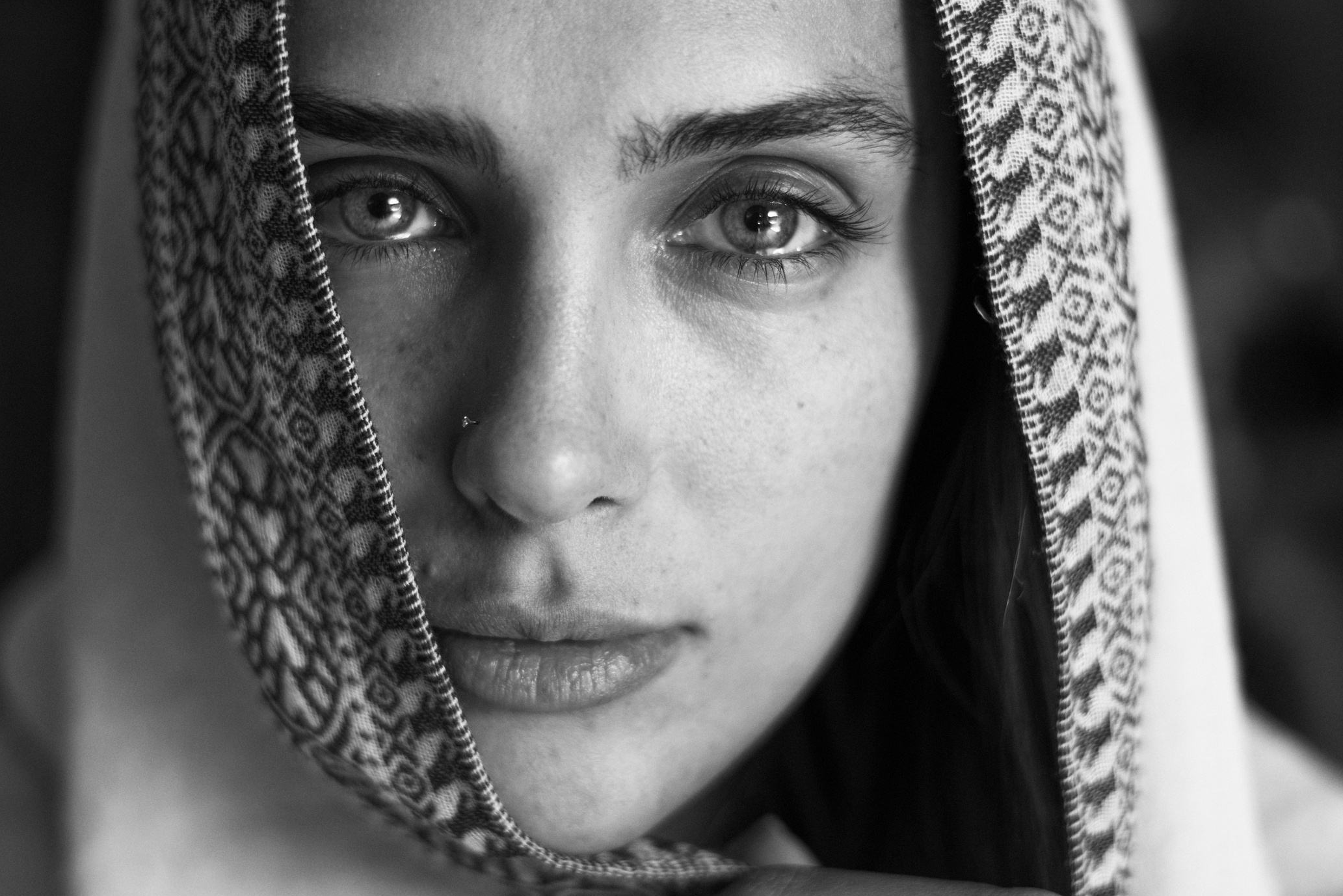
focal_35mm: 62
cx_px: 624
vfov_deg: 21.9
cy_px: 433
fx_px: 2313
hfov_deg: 32.4
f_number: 2.2
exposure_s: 1/250
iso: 500
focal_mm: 50
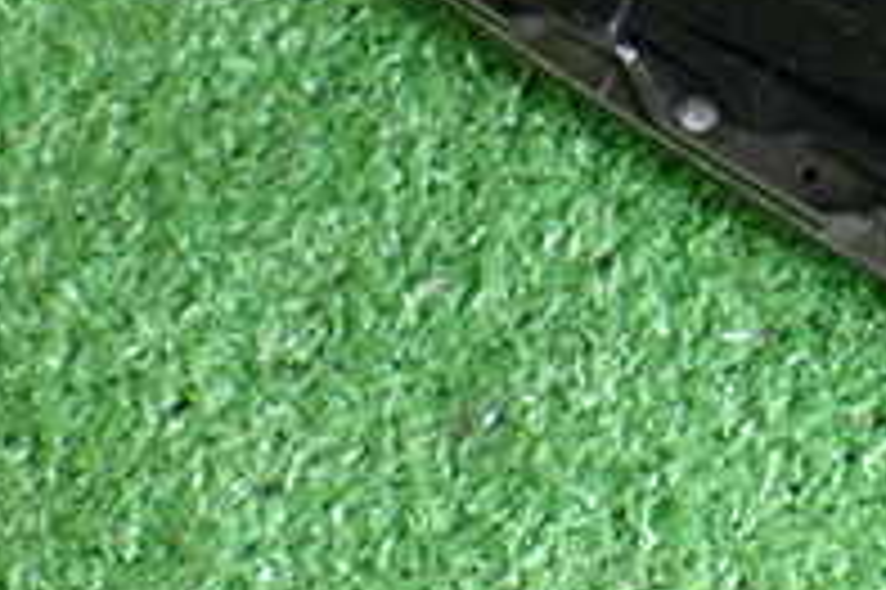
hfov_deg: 21.0
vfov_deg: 14.0
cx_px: 814
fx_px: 2336
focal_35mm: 95
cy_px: -99
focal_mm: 5.4
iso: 800
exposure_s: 1/40
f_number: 2.3
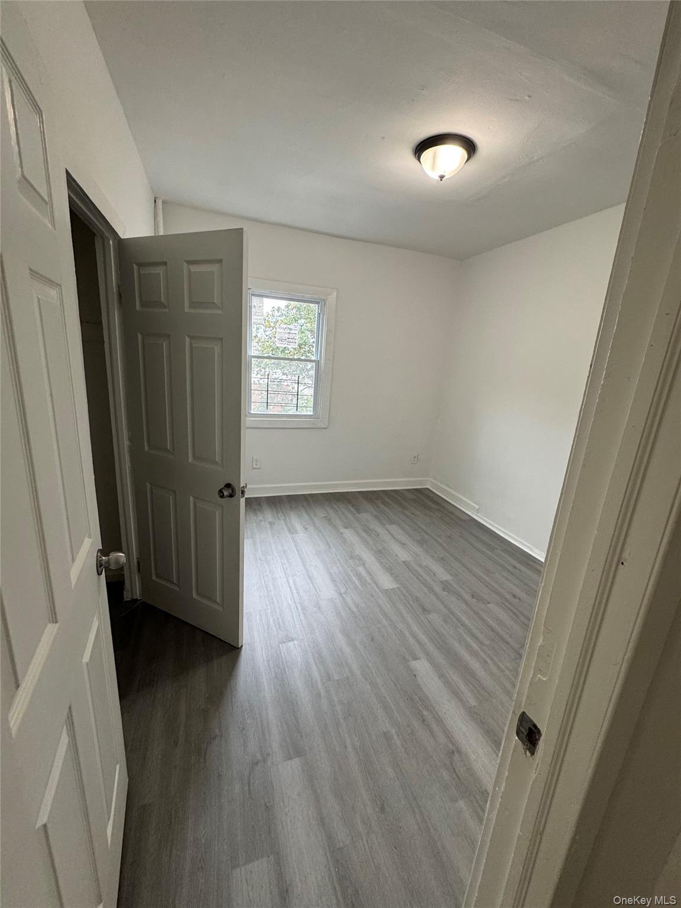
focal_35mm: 14
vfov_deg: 102.1
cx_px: 340
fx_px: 367
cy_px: 454
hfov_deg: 85.7
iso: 200
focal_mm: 2.22
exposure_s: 1/120
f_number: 2.2
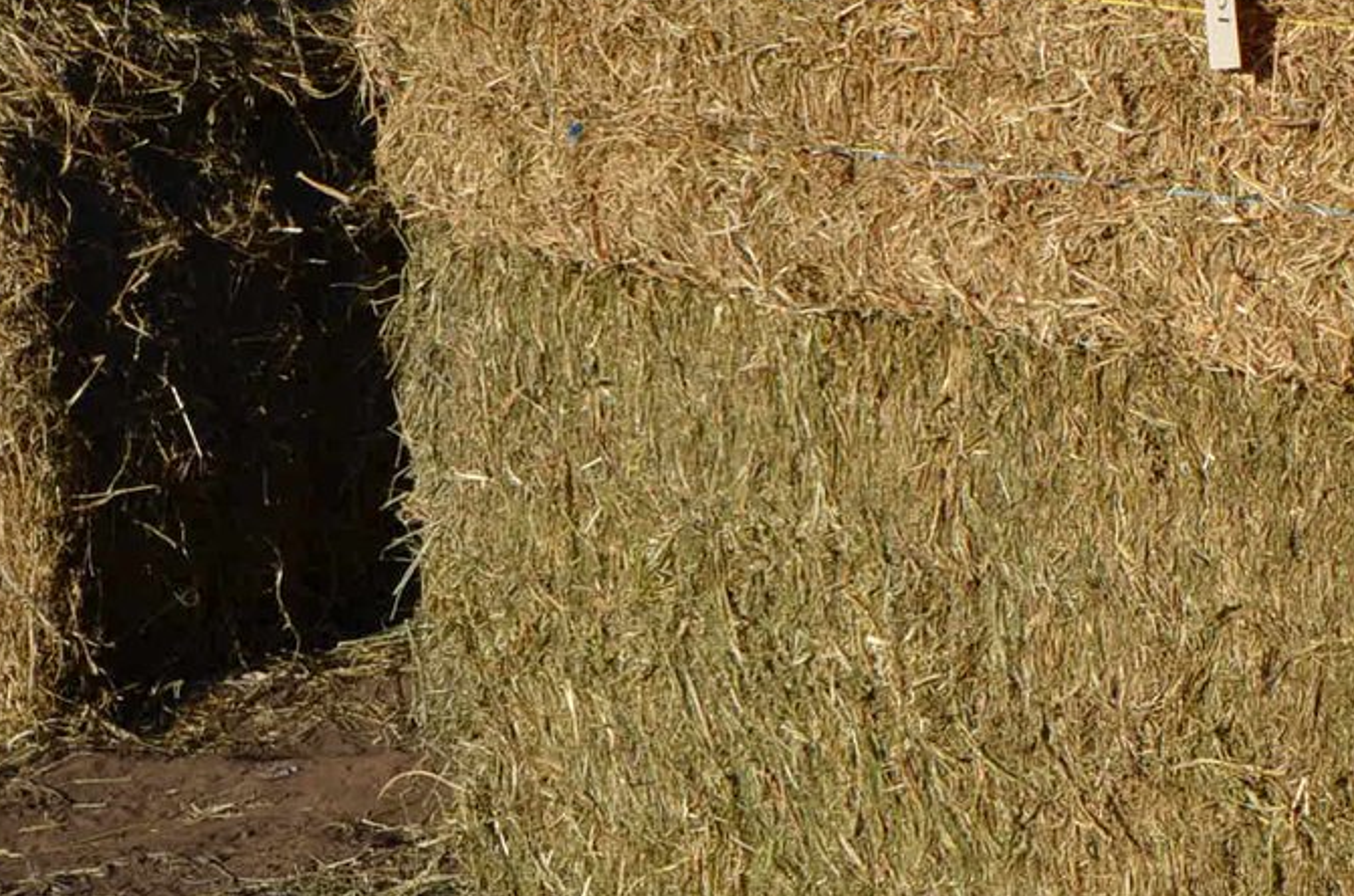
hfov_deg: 20.6
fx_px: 3452
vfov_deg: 14.8
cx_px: 1667
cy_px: 372
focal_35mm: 92
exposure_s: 1/320
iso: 100
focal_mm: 24
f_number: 9
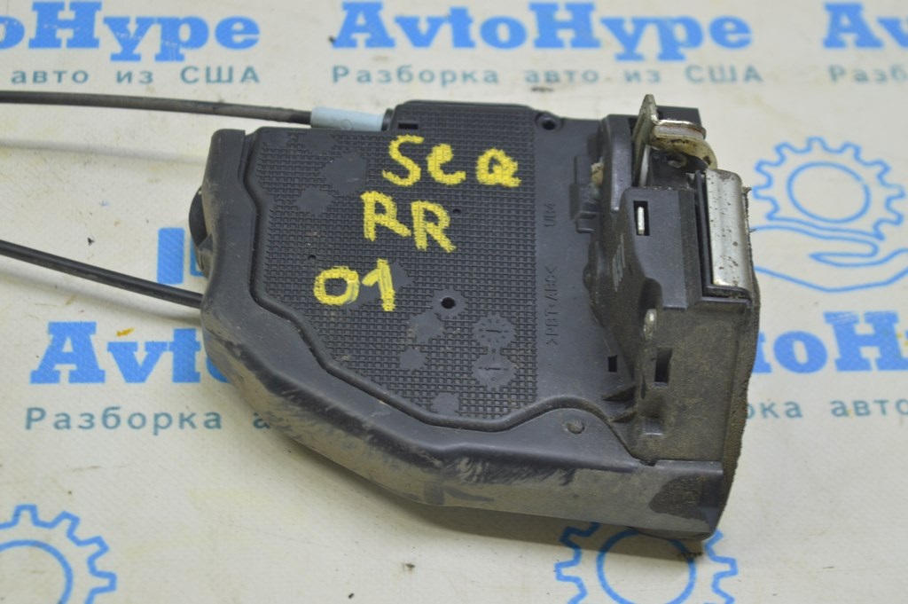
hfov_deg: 24.6
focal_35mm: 82
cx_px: 454
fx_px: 2079
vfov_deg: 16.5
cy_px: 302
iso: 400
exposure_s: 1/20
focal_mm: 55
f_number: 5.6
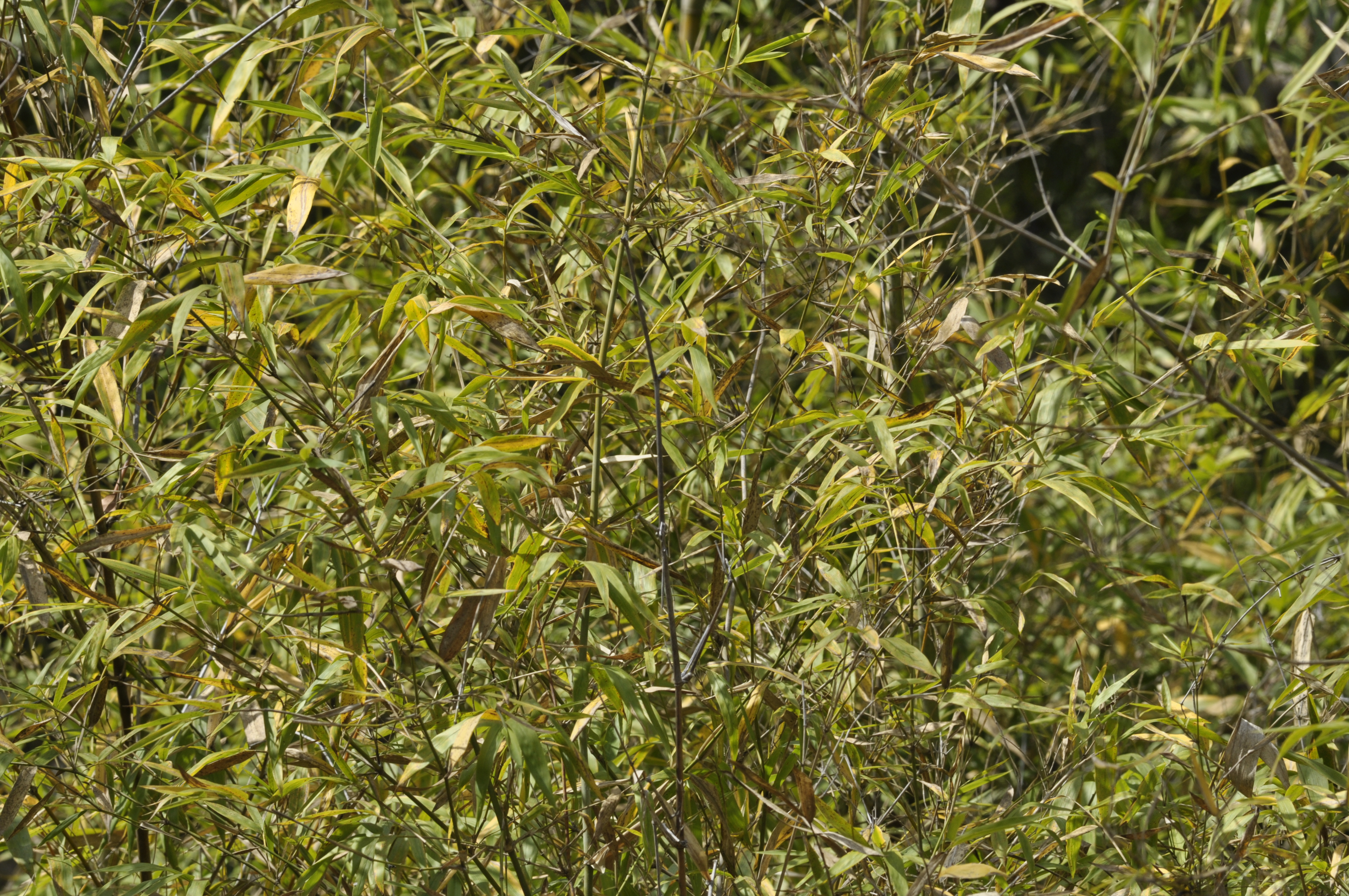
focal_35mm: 450
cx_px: 674
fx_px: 16842
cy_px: 448
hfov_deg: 4.6
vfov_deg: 3.0
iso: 200
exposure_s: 1/400
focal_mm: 300
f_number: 10
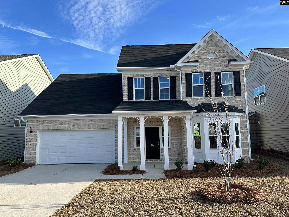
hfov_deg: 71.6
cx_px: 144
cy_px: 108
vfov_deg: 56.8
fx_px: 200
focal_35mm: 24
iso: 80
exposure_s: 1/1812
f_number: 1.78
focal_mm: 6.86
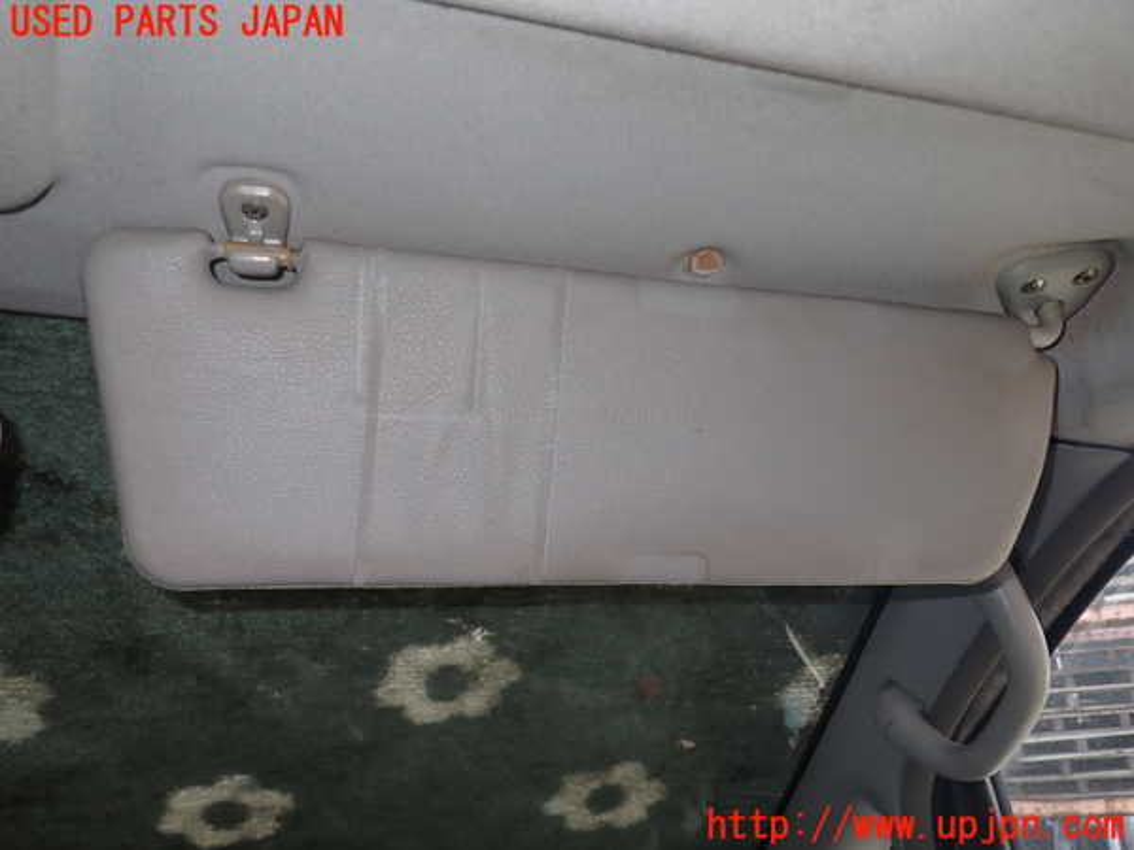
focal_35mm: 30
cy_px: 425
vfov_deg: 46.8
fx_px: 983
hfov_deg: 60.0
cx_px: 567
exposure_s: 1/30
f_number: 6.3
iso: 100
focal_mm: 5.4
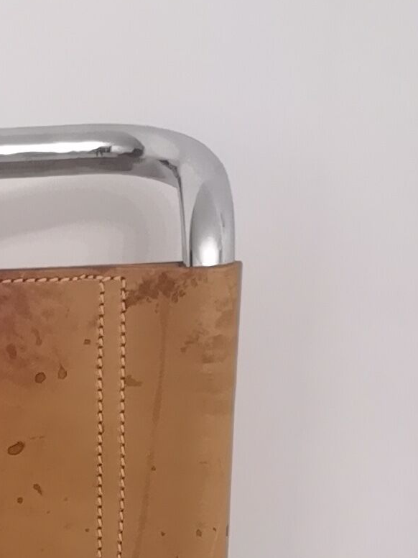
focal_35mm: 127
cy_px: 900
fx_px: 2045
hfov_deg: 11.2
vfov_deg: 14.2
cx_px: -228
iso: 640
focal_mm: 3.95
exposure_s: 1/16.7
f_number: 1.6
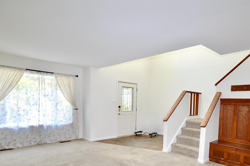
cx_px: 146
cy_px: 113
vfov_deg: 53.7
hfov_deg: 75.6
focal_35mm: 23
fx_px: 160
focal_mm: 10
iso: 320
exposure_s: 1/60
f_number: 4.5
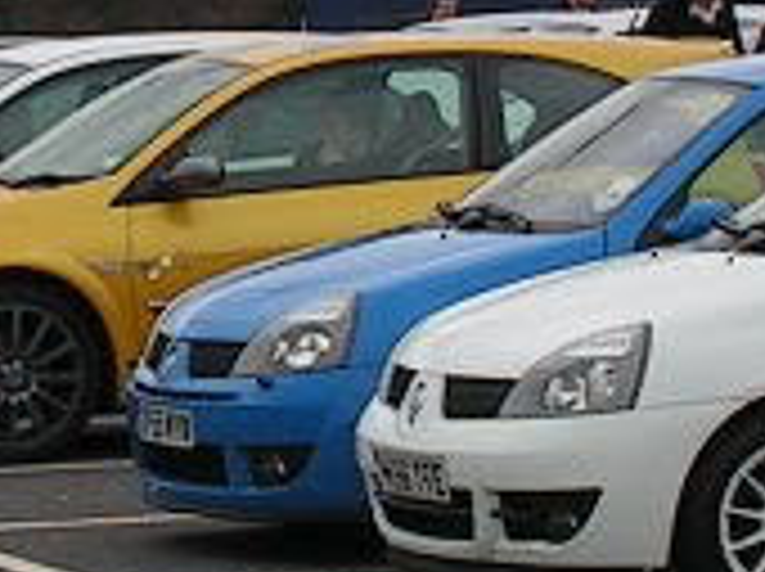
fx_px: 6665
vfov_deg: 4.9
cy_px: 167
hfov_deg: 6.6
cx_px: 104
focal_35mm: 302
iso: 64
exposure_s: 1/200
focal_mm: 8.4
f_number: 4.8
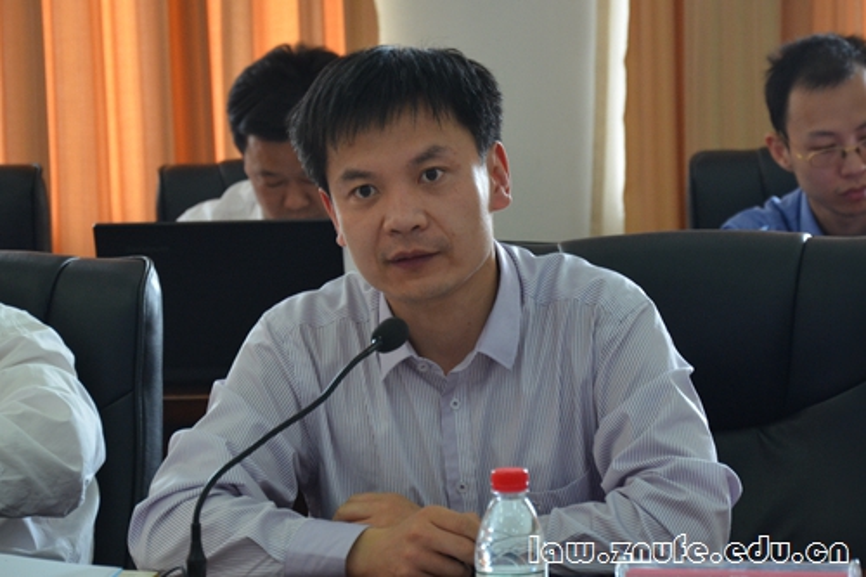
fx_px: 3787
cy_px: 288
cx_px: 433
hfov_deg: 13.0
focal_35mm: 158
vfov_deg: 8.7
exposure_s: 1/30
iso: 900
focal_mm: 105
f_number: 5.6
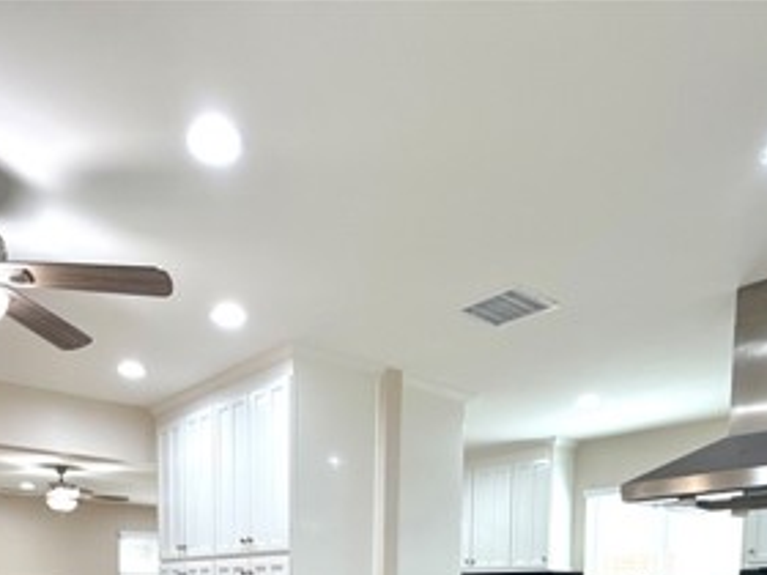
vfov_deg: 36.3
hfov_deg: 56.5
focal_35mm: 32
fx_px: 709
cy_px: 654
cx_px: 315
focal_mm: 2.22
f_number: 2.2
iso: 125
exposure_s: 1/99
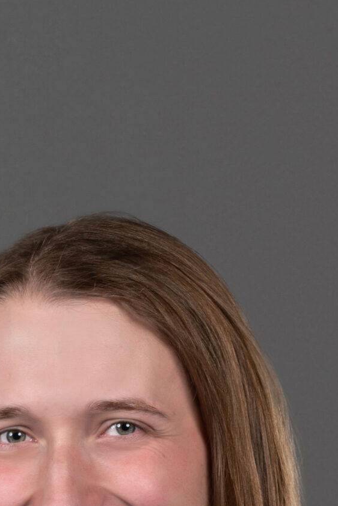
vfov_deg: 5.2
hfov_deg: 3.5
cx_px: 65
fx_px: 5516
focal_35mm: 392
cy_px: 715
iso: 400
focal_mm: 86
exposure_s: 1/100
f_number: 11
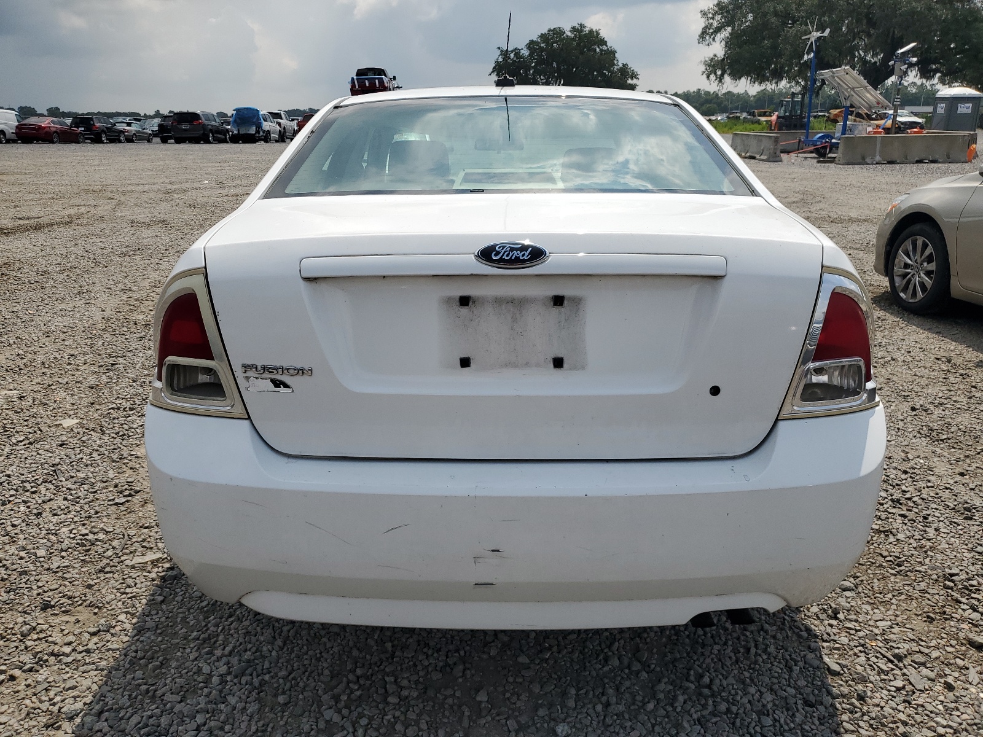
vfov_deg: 53.1
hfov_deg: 67.3
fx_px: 738
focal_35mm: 26
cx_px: 492
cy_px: 368
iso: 50
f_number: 1.5
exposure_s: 1/10000
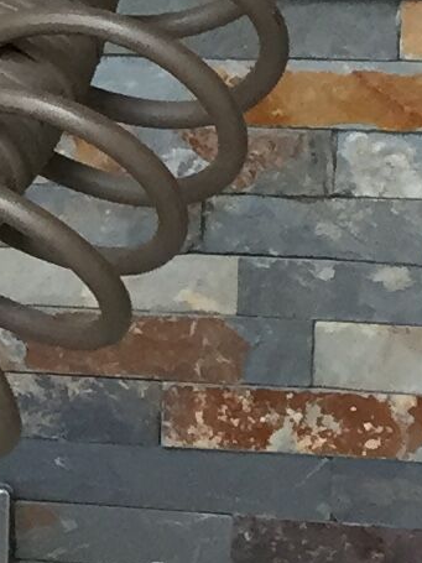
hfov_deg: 6.4
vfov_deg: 9.5
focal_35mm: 208
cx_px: -901
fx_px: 3383
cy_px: 212
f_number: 2.2
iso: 32
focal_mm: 4.15
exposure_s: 1/30
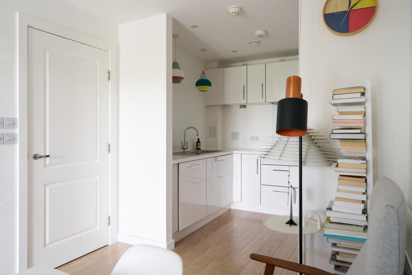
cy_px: 138
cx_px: 206
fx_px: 275
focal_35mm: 24
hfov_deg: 73.7
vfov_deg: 53.1
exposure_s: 1/60
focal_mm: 24
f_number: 5
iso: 800
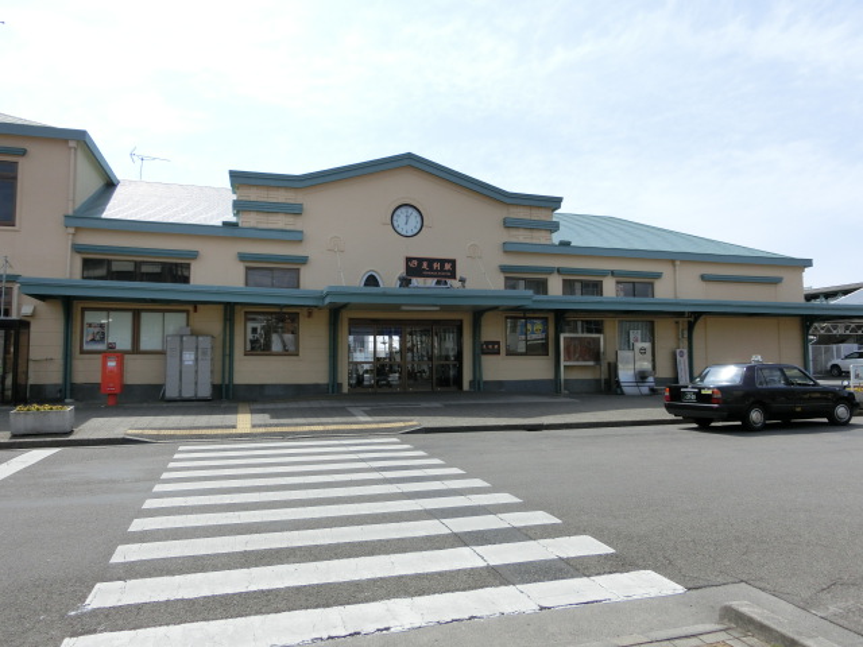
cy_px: 324
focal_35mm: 25
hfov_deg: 69.4
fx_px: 623
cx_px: 432
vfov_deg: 54.9
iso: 80
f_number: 3.5
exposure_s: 1/1000
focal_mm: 4.5
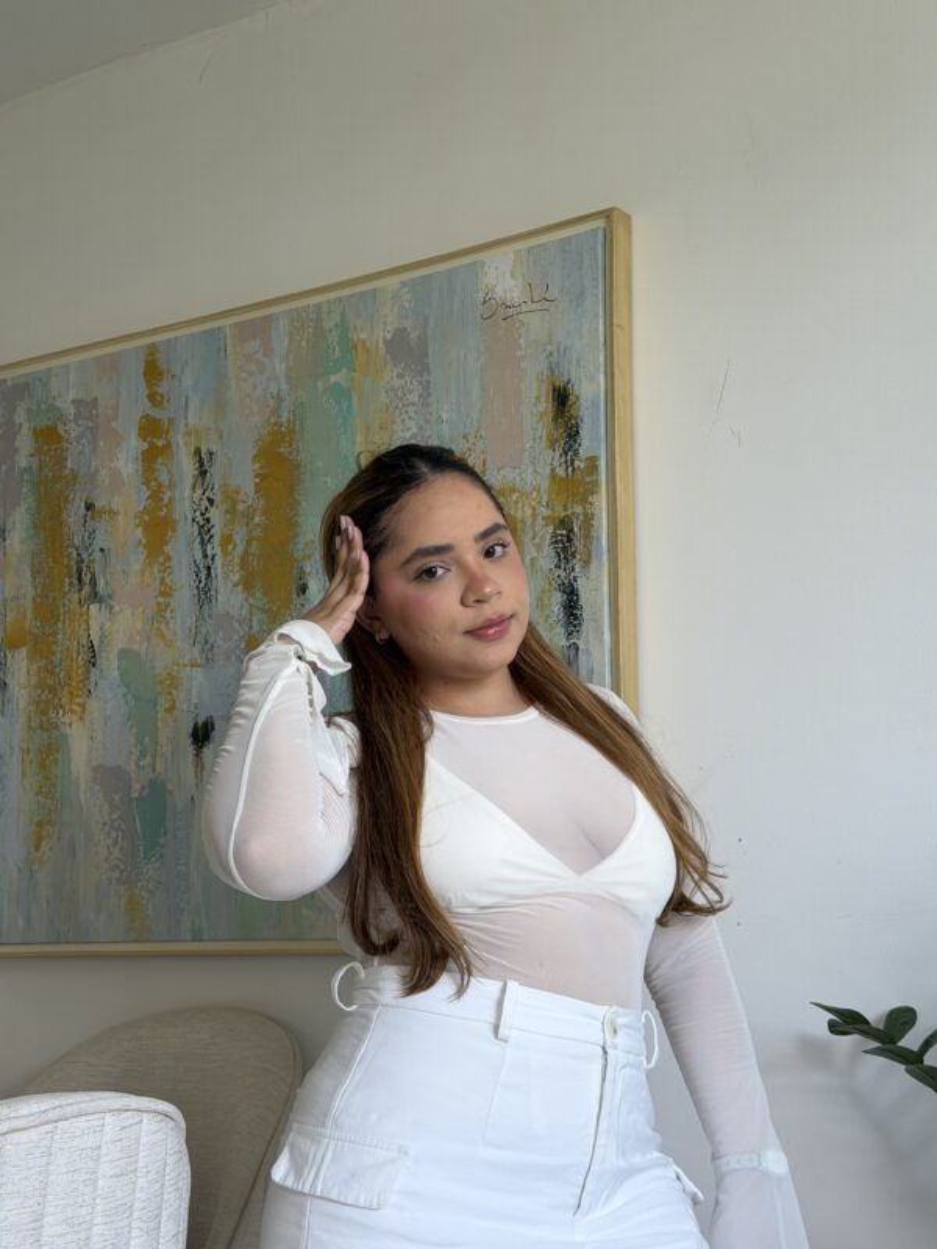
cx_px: 468
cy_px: 624
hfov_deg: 30.3
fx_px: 1732
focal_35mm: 48
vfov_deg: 39.7
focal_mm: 6.76
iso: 64
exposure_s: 1/121
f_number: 1.78
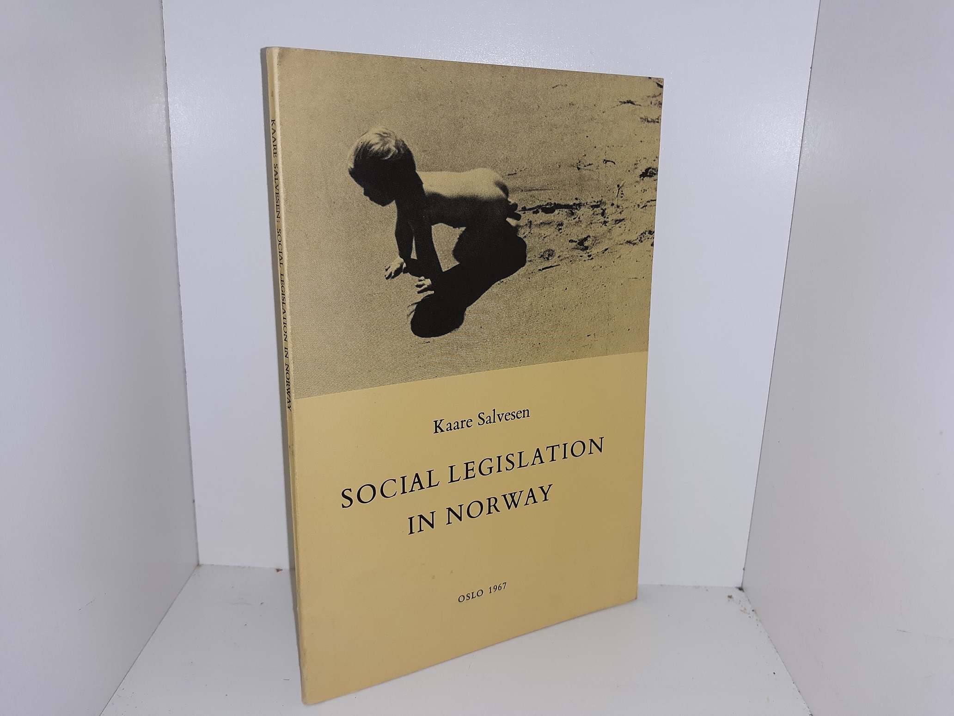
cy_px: 358
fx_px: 772
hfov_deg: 63.4
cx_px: 477
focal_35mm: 28
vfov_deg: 49.7
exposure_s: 1/208
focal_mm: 3.7
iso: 40
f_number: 1.7
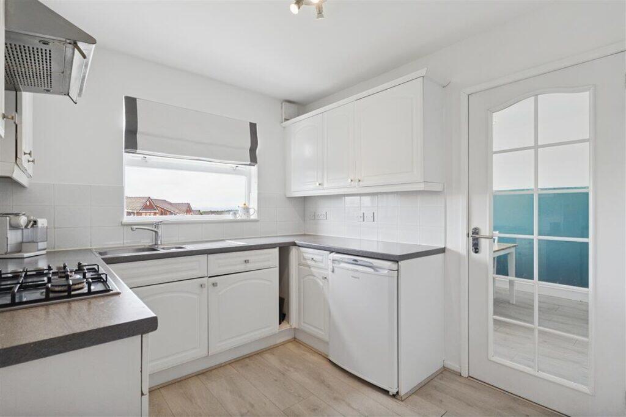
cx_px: 313
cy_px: 208
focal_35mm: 16
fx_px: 287
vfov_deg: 72.1
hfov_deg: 95.0
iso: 250
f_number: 5.6
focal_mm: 11
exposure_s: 1/160
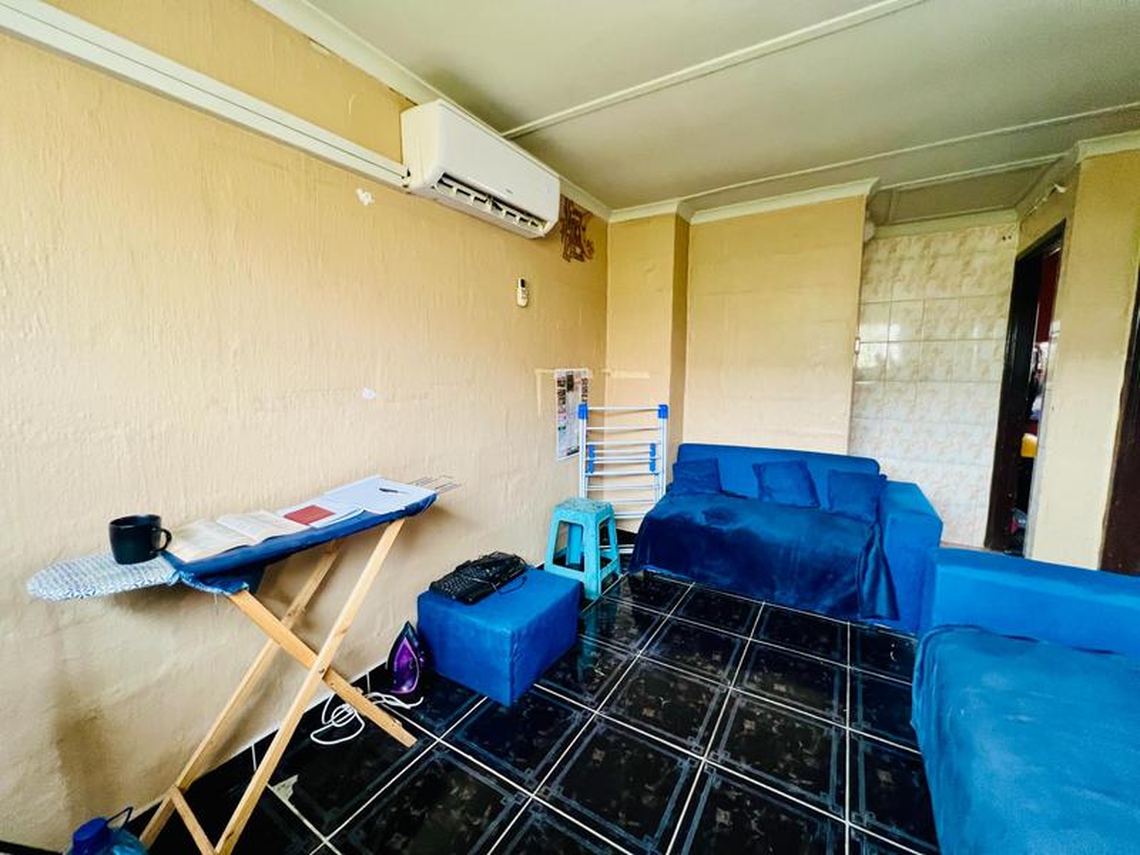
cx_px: 570
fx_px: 428
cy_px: 428
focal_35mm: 13
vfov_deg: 89.9
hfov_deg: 106.2
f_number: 1.8
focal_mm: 1.57
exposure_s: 1/69
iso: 250
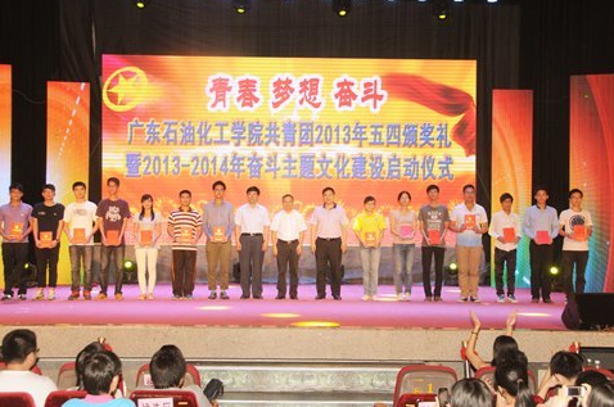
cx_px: 303
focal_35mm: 46
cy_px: 208
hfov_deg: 43.2
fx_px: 775
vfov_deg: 29.4
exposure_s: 1/100
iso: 640
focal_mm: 29
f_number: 6.3
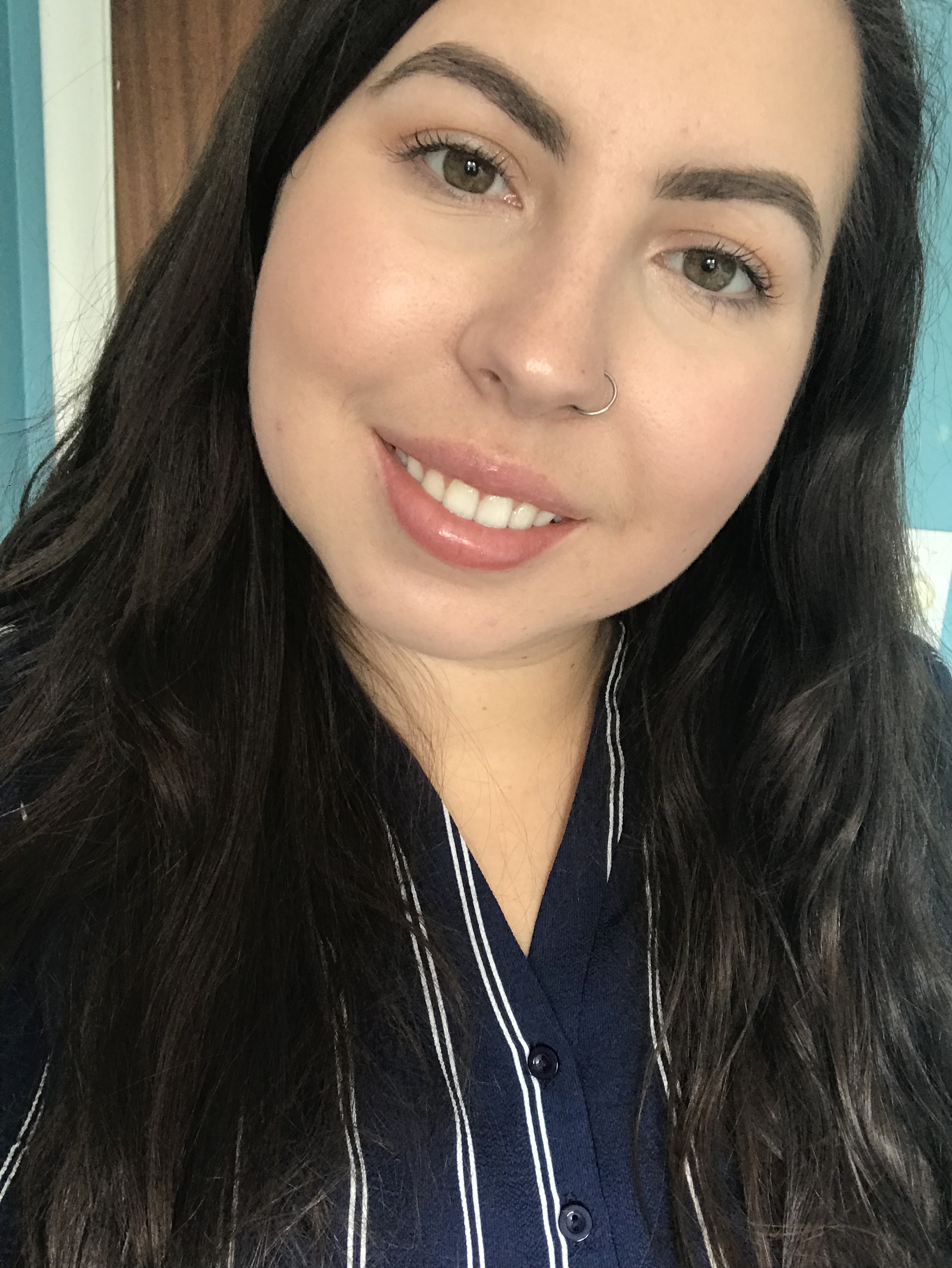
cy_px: 634
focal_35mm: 32
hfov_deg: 44.2
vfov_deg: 56.8
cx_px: 476
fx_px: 1172
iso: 80
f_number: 2.2
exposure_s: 1/30
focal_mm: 2.87
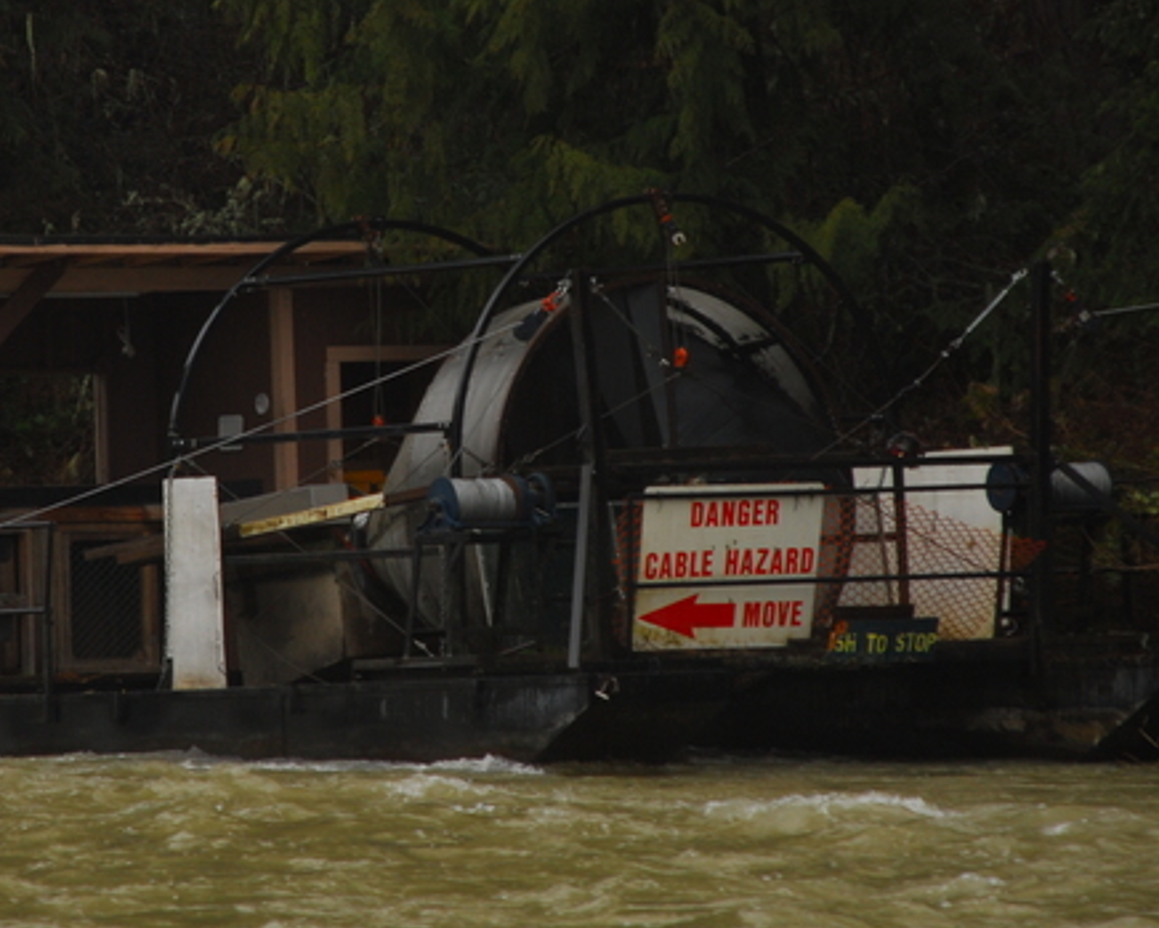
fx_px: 11969
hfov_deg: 5.5
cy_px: 323
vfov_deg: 4.4
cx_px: 409
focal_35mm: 349
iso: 250
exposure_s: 1/125
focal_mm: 135
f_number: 5.6
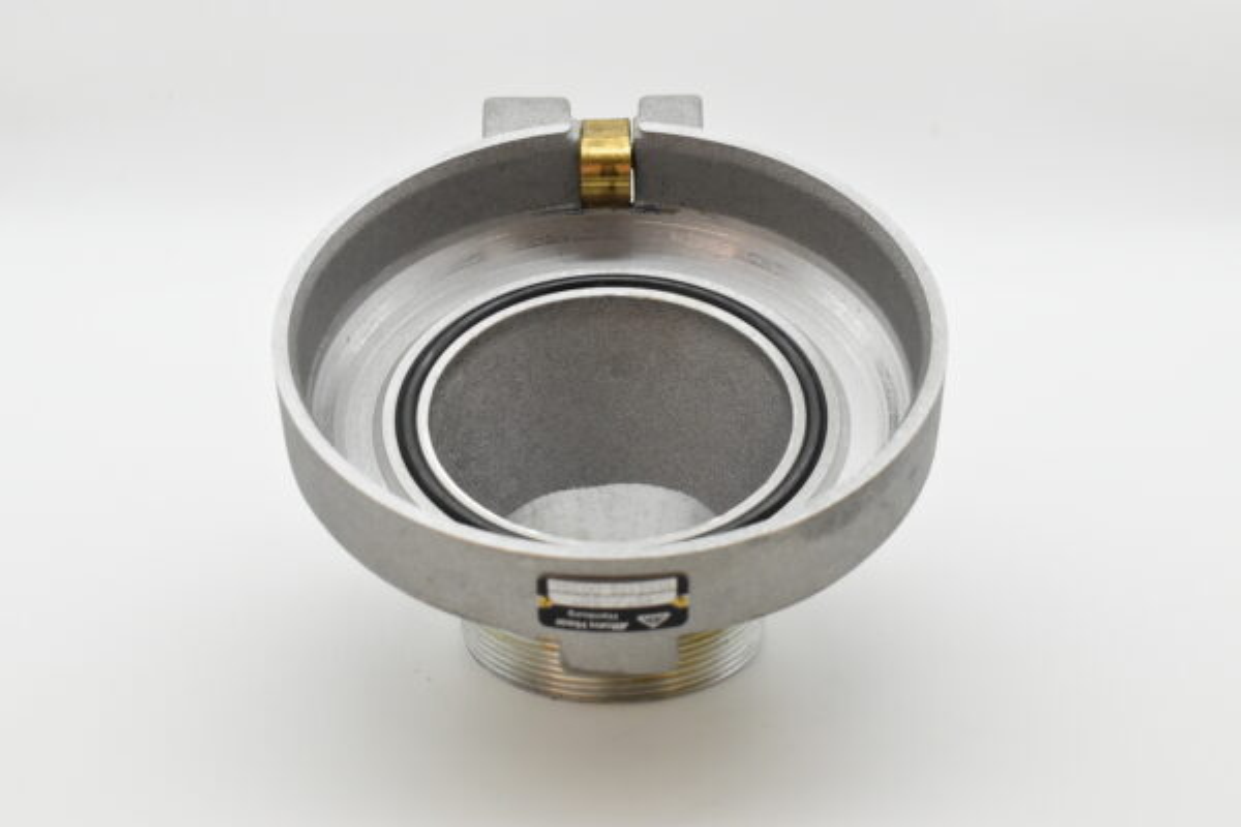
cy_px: 414
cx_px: 620
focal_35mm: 63
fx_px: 2172
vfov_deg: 21.6
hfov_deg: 31.9
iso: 1600
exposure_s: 1/1000
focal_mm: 42
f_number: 8
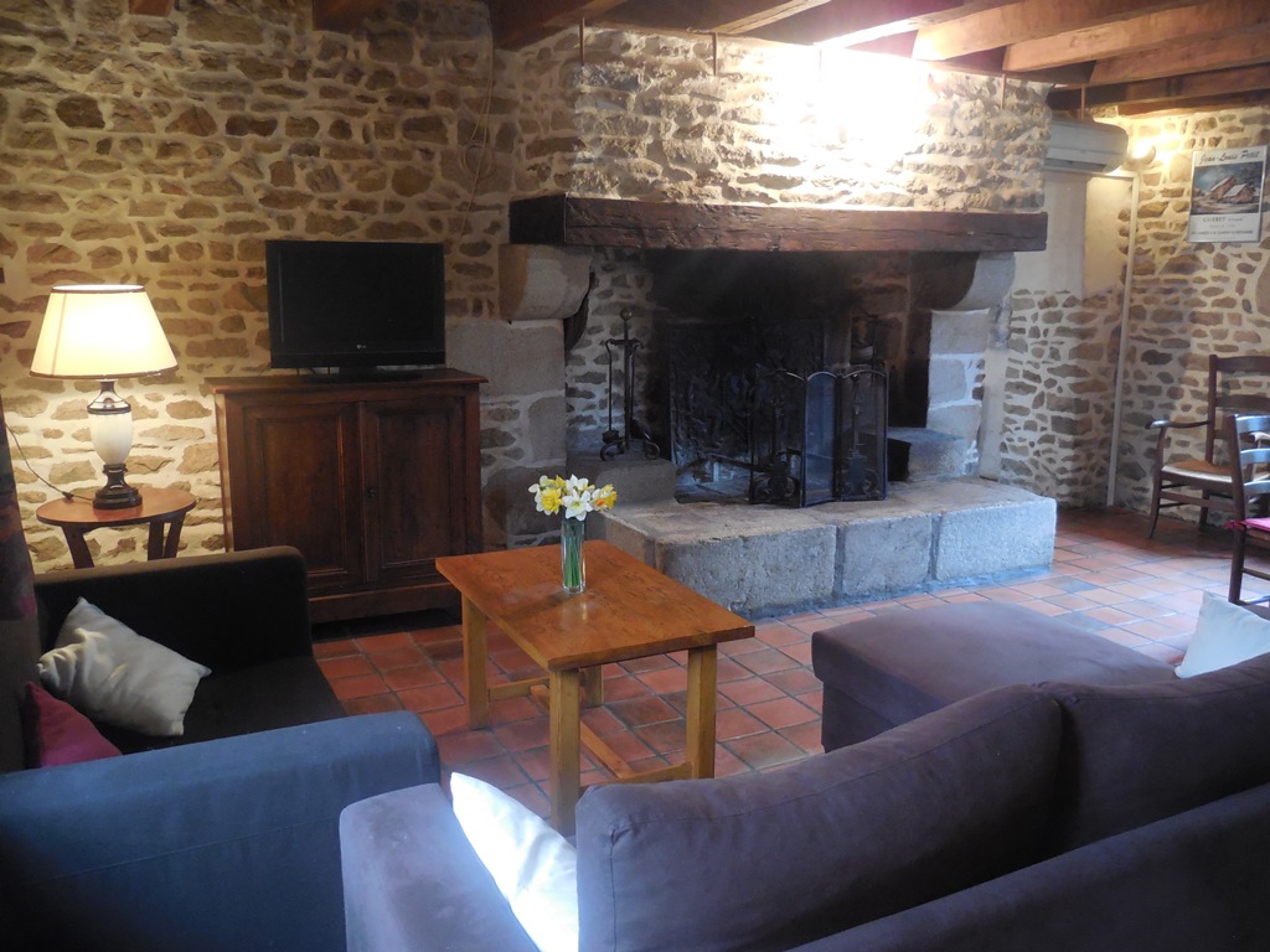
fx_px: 1101
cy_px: 476
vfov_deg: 46.8
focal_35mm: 30
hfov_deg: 60.0
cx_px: 635
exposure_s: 1/15
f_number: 3.2
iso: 640
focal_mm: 5.3
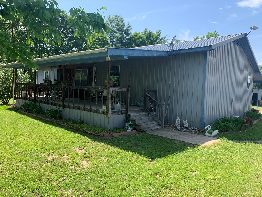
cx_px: 131
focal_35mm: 26
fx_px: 197
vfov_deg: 53.1
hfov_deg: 67.3
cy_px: 98
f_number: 1.8
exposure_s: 1/842
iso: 25
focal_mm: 4.25
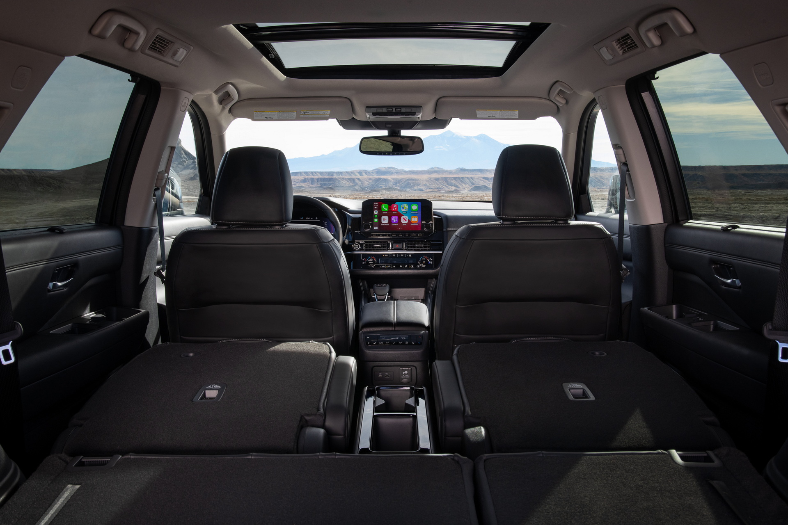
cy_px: 262
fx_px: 744
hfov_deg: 55.8
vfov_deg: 38.9
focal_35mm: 34
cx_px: 394
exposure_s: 1/100
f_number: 11
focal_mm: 34
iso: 500
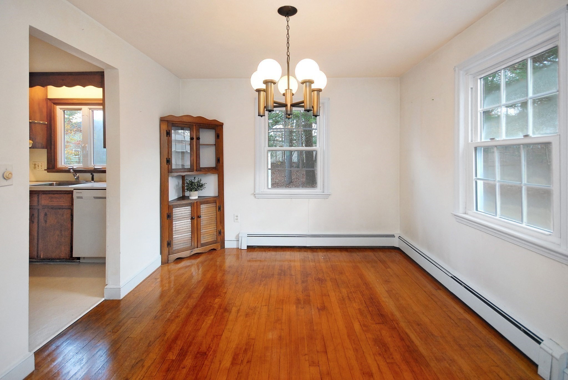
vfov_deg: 77.5
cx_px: 284
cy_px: 190
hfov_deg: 100.3
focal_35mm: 15
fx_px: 237
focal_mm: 10
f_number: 5
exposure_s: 1/60
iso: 400
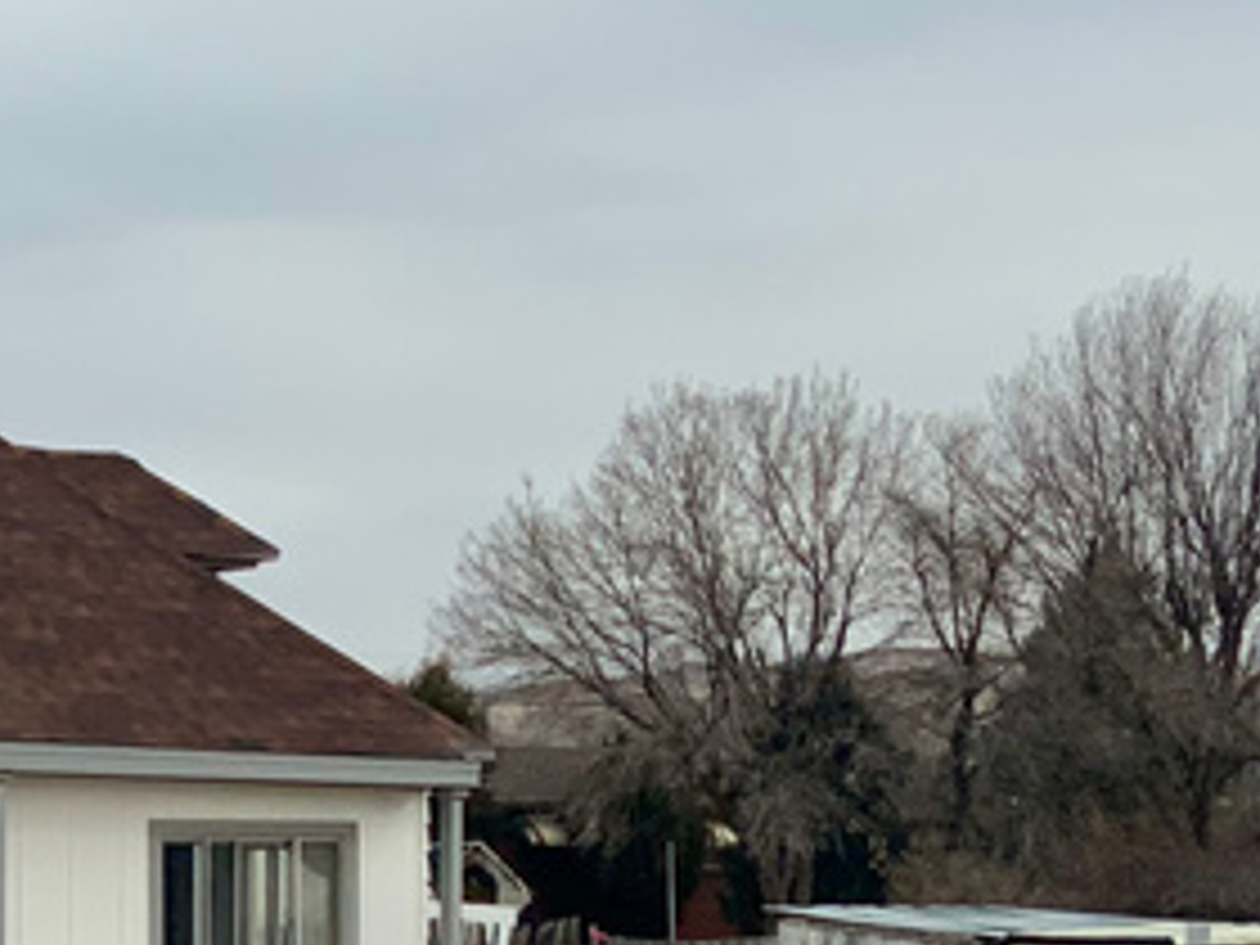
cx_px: -418
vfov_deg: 13.8
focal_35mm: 106
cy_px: 914
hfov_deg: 17.3
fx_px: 3858
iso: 20
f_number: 1.8
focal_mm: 3
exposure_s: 1/1984
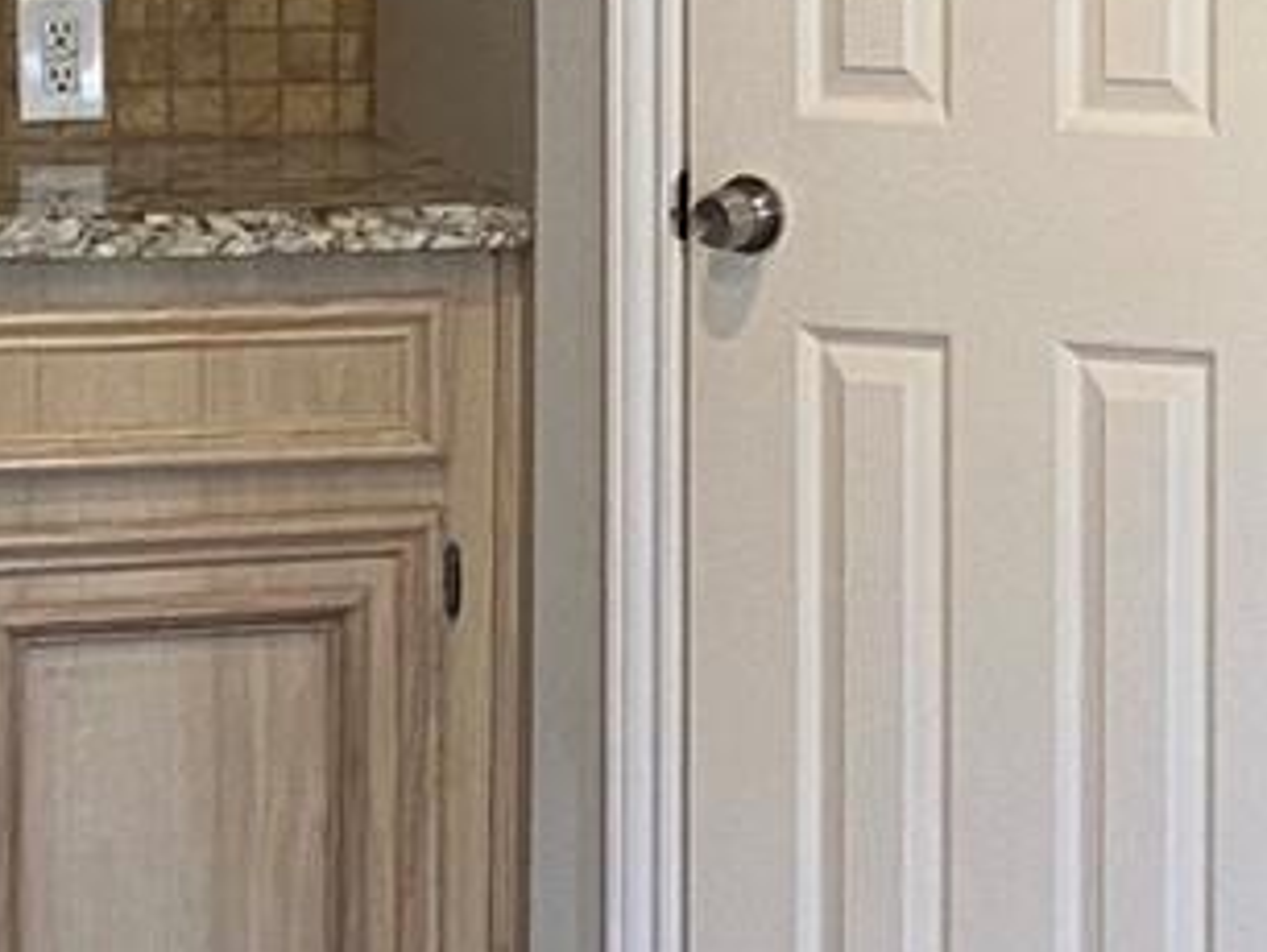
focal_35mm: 174
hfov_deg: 11.2
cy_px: 70
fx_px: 6374
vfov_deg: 8.5
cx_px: 1371
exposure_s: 1/60
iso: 125
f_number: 1.8
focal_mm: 4.25
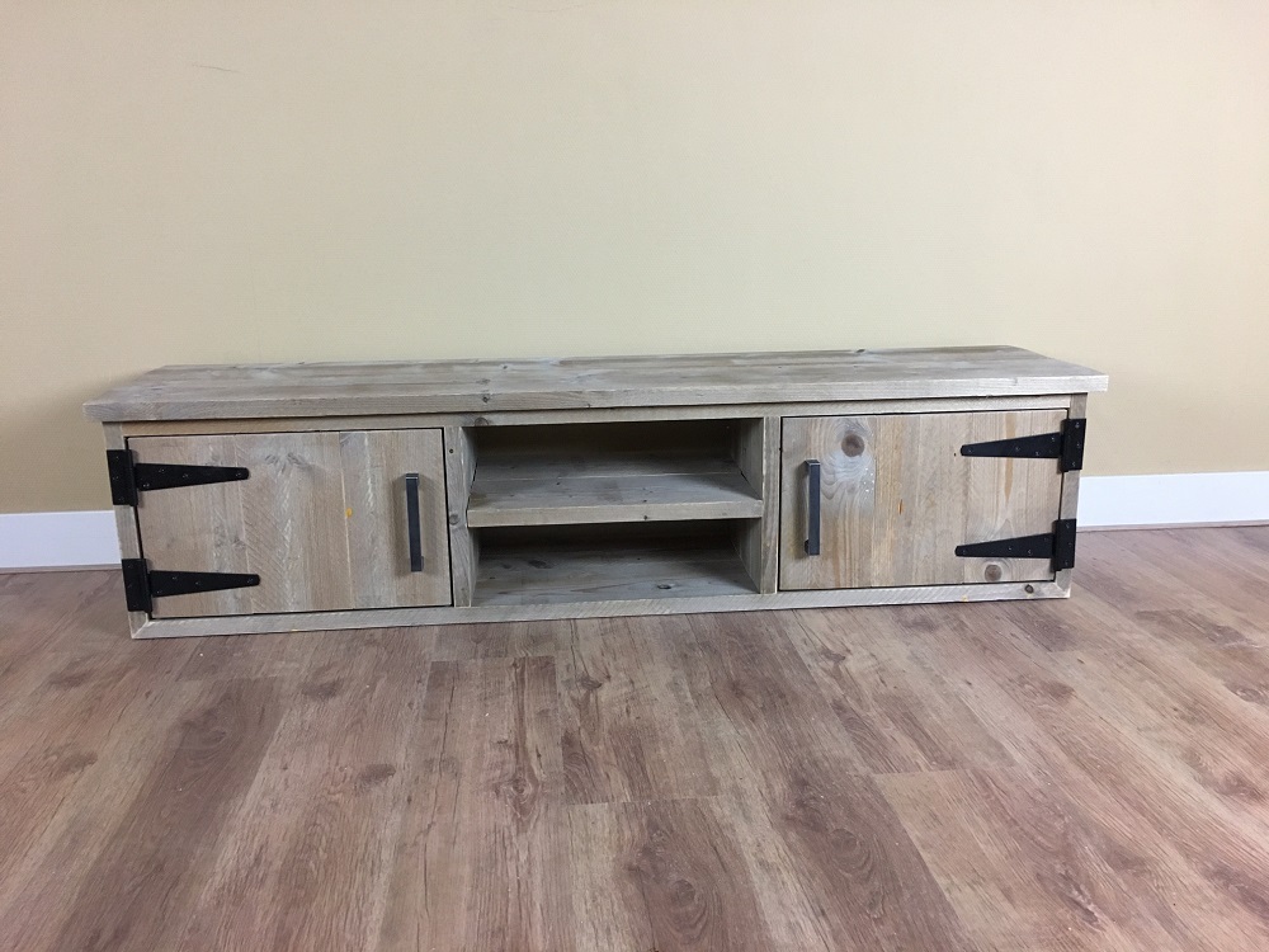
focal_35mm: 29
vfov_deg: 48.2
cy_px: 476
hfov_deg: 61.7
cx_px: 634
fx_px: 1063
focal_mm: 4.15
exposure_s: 1/33
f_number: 2.2
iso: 160
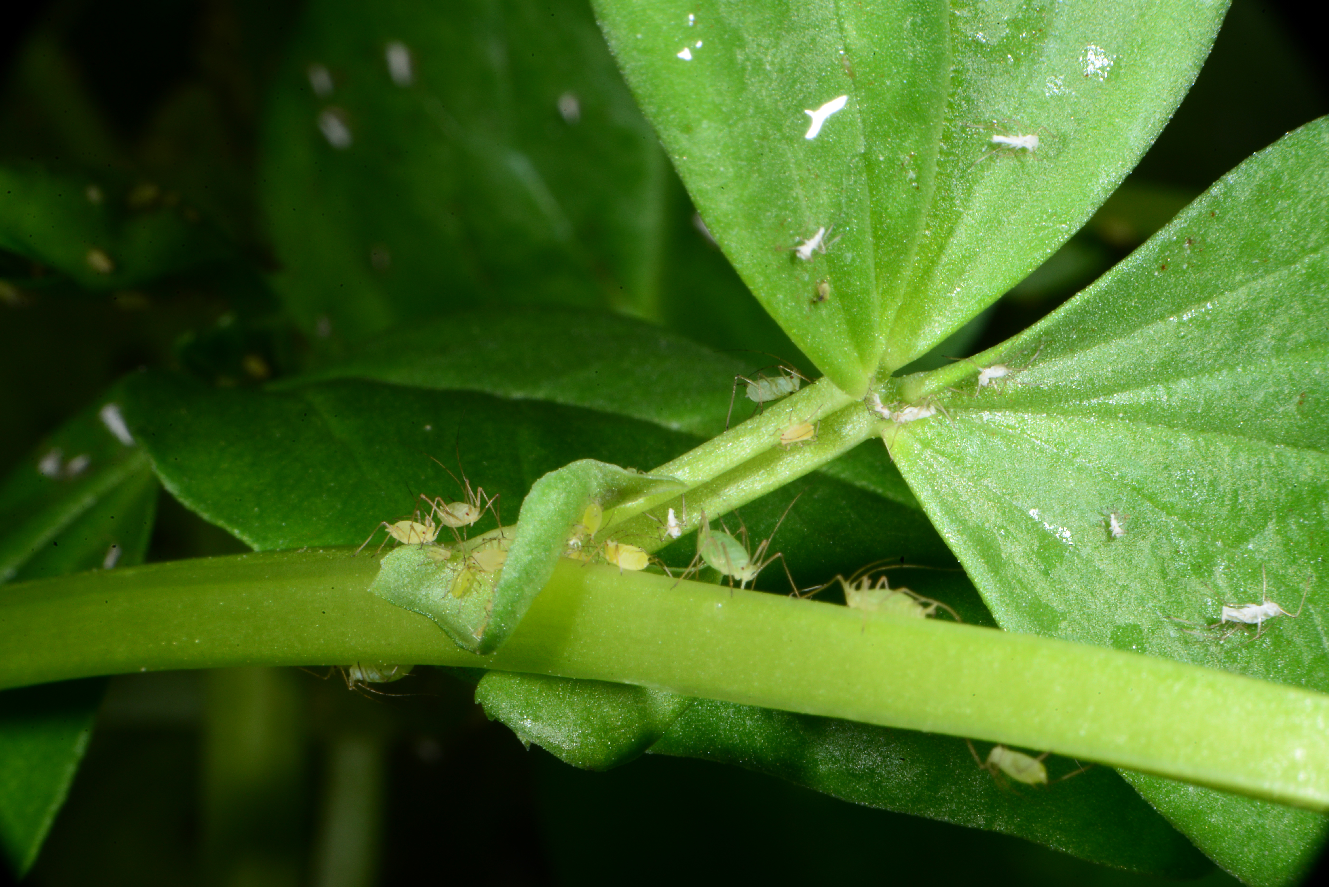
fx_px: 3878
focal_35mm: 105
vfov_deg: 13.1
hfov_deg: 19.4
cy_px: 444
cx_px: 664
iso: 400
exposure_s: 1/200
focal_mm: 105
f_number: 36
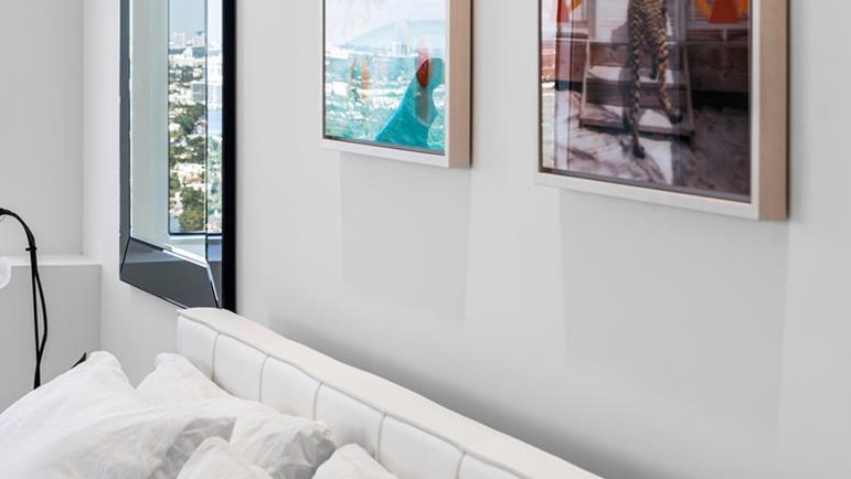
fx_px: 2257
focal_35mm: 100
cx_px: 61
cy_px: 105
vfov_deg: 12.1
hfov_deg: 20.8
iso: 160
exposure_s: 1/50
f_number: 8
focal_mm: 46
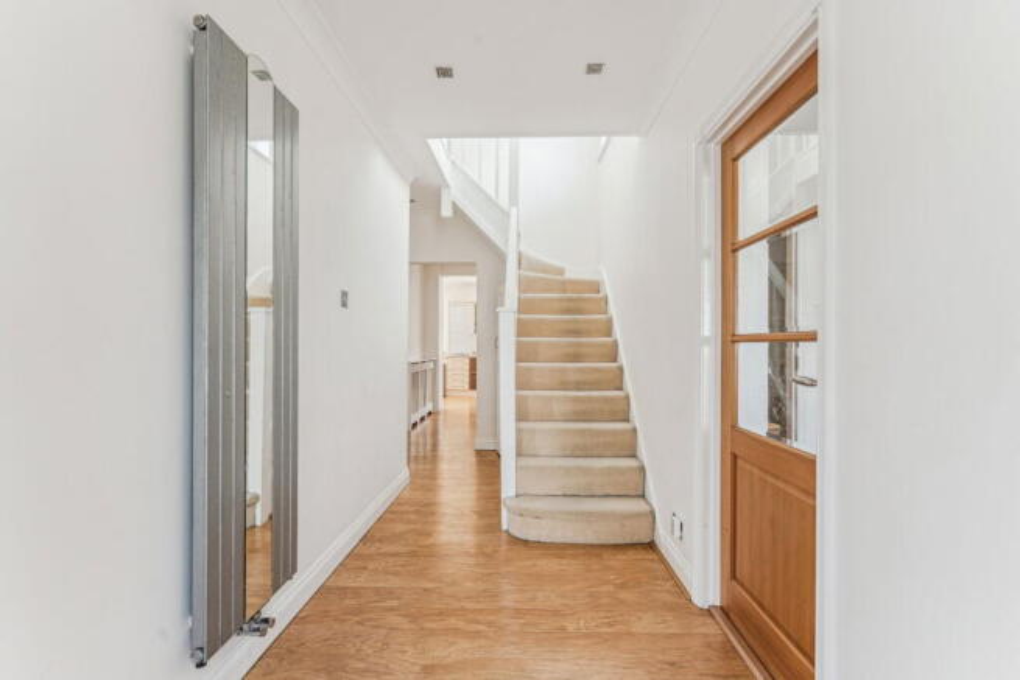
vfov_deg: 73.8
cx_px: 510
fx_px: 453
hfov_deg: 96.7
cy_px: 340
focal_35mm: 16
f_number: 7.1
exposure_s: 1/50
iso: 400
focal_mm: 16
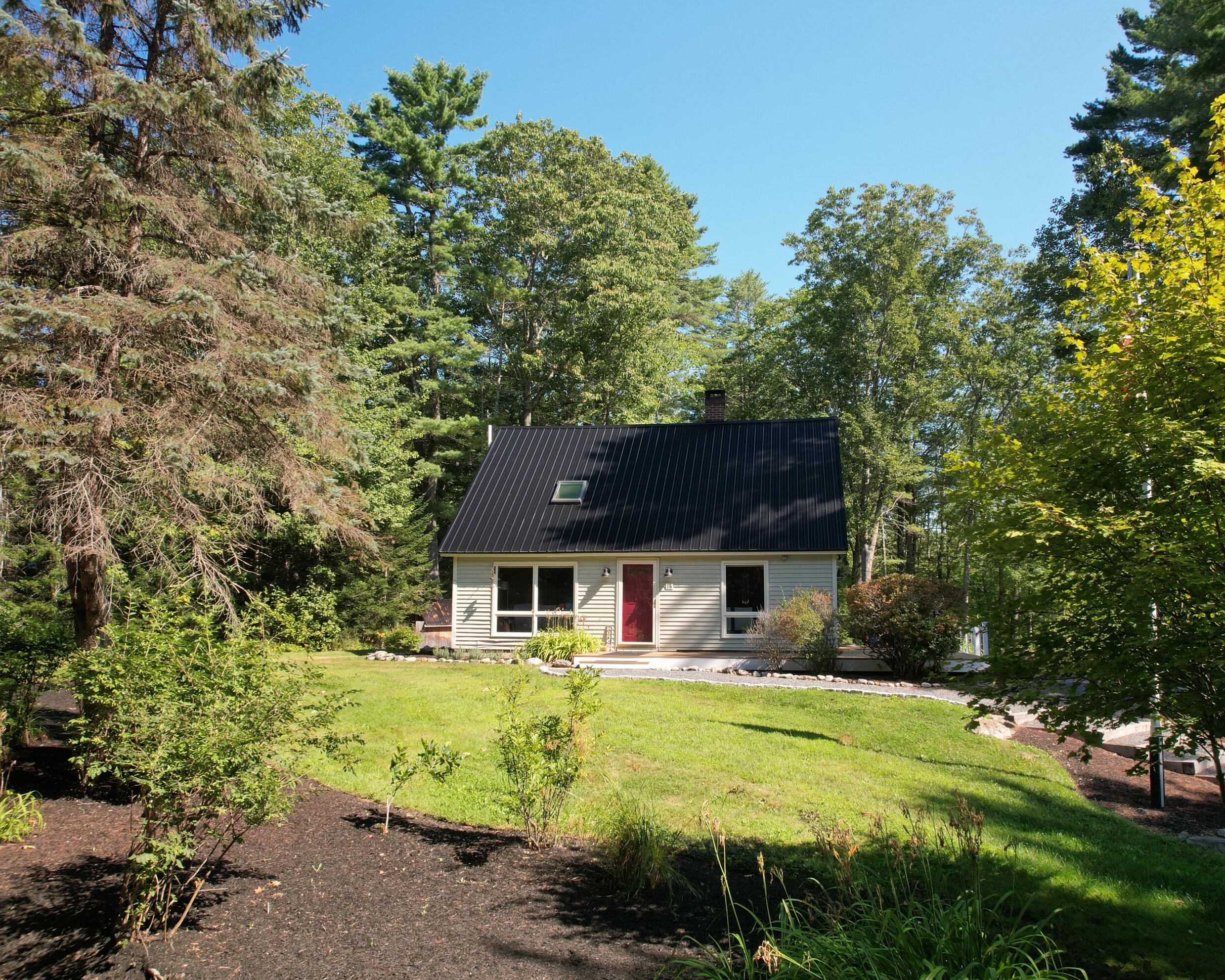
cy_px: 492
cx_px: 637
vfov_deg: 56.8
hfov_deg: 68.1
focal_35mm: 25
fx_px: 906
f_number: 2.8
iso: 100
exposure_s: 1/240
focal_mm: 8.38
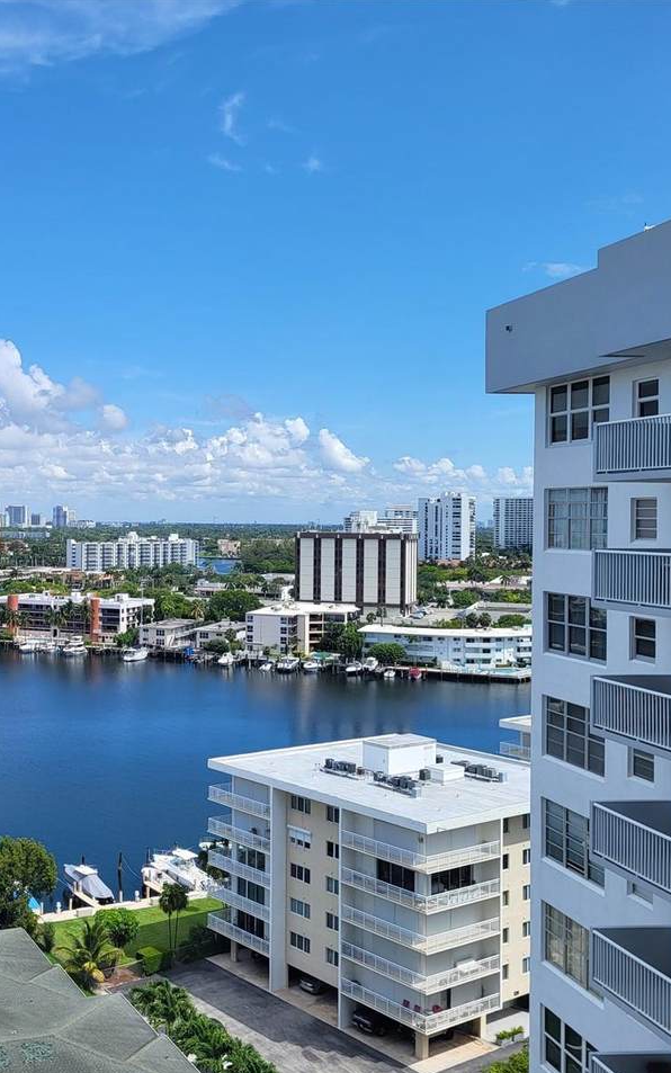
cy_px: 538
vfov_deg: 52.7
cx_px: 68
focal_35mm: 37
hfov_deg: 32.7
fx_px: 1082
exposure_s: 1/2443
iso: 40
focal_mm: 5.4
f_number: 1.8
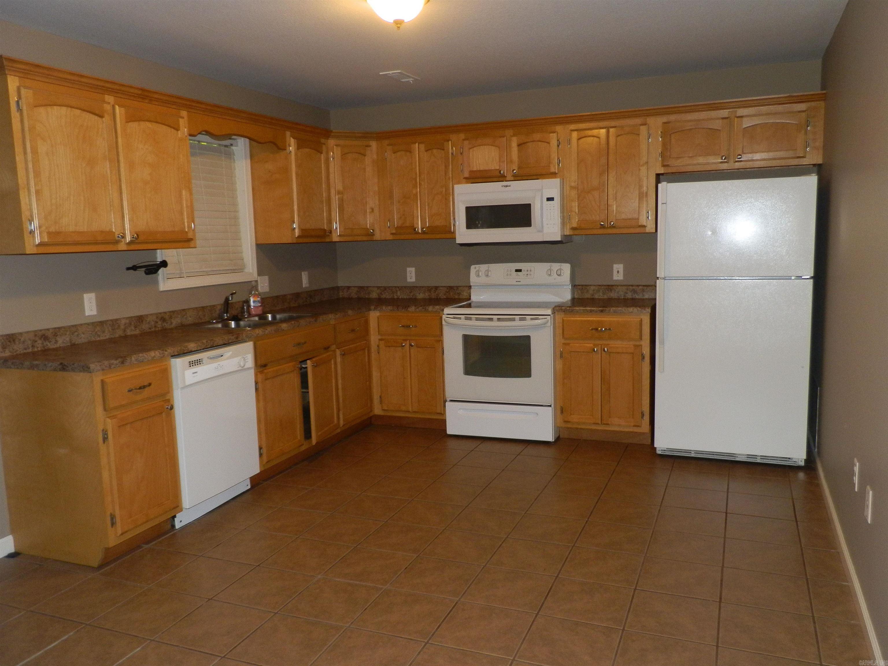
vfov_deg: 49.7
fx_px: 718
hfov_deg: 63.4
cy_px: 333
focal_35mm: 28
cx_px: 444
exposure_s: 1/30
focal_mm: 5
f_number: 3.3
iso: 160
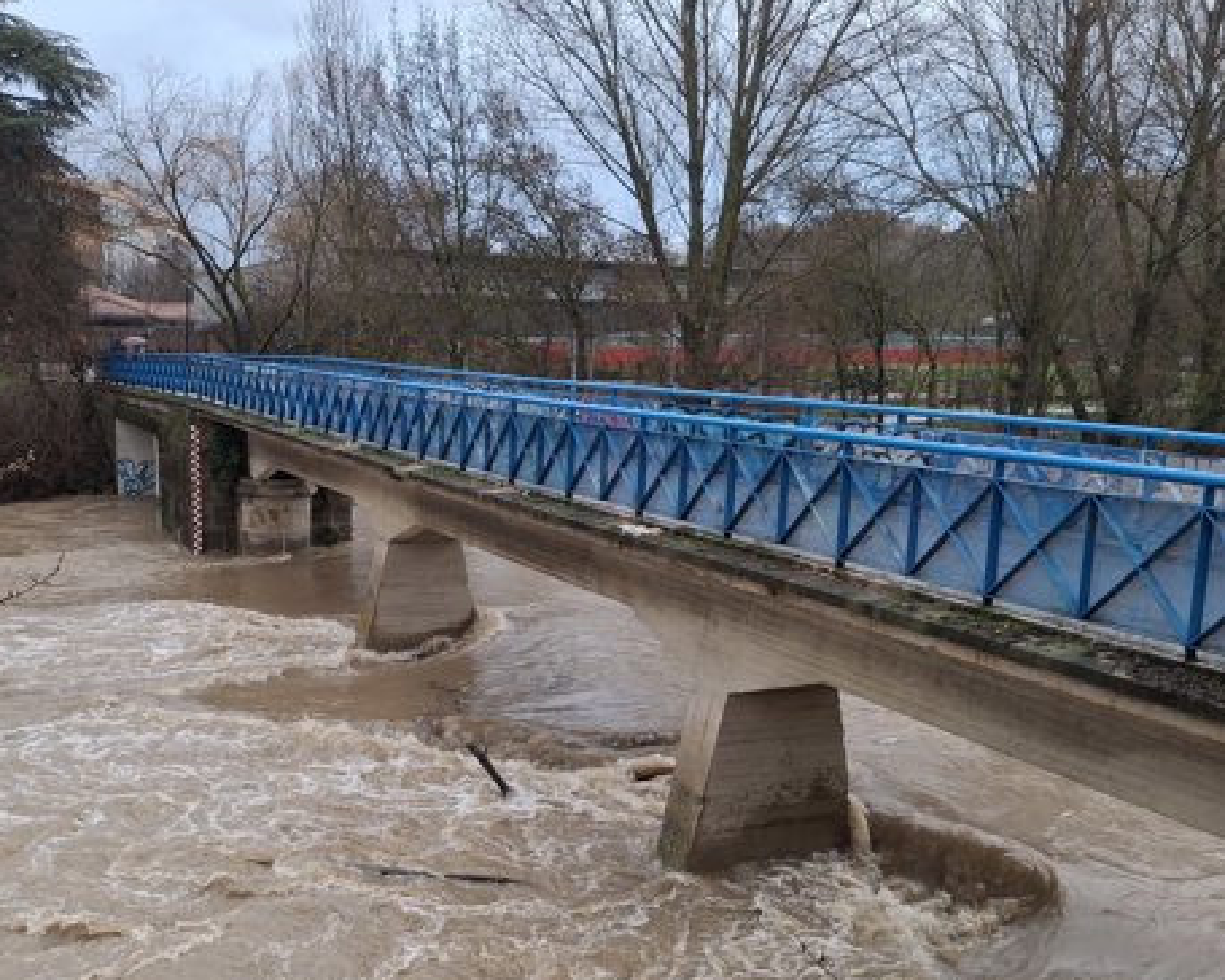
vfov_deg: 39.9
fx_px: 1341
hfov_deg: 48.7
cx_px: 468
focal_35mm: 37
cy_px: 598
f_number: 1.8
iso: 32
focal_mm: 4.69
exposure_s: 1/100
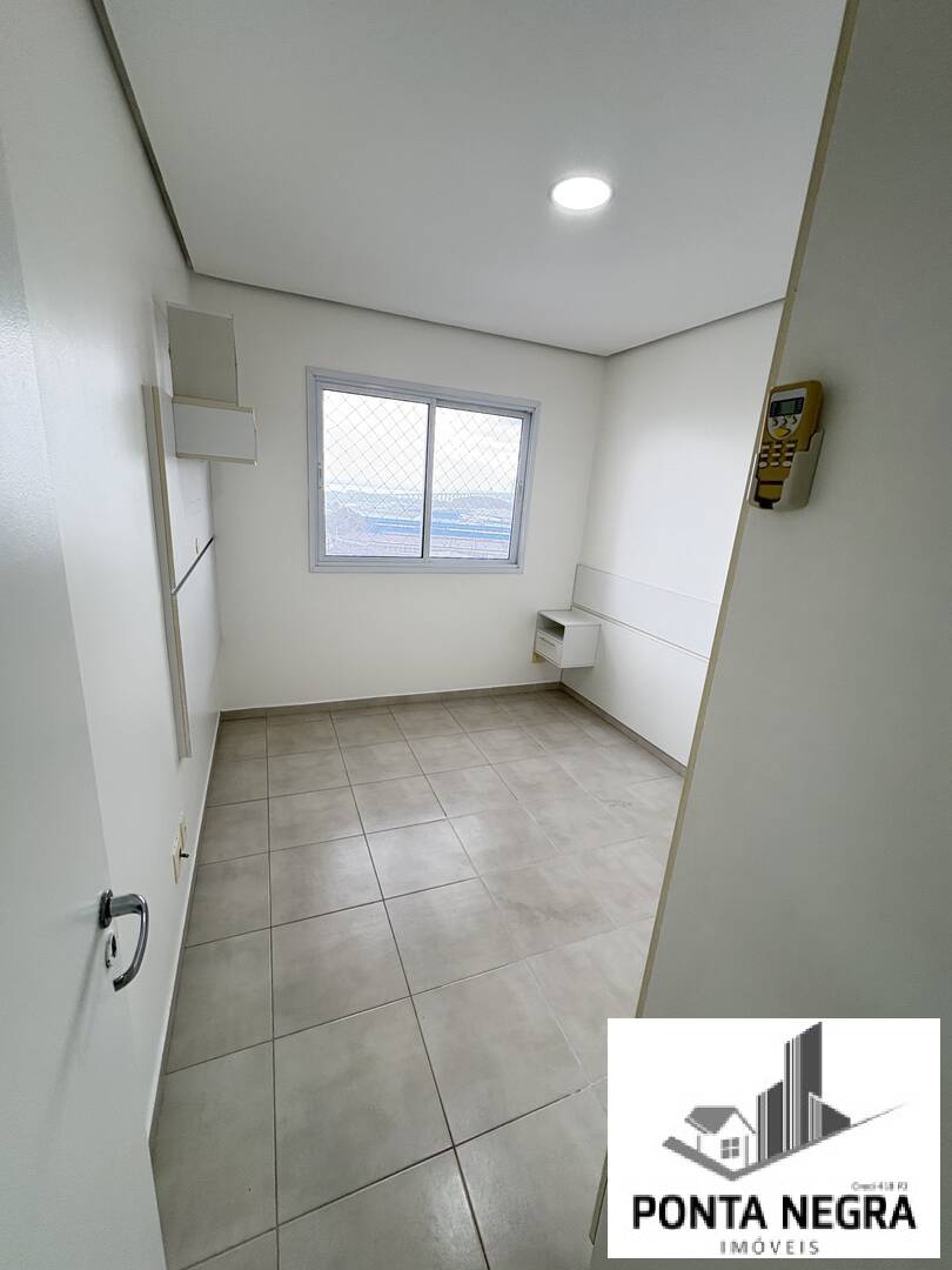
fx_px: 513
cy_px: 635
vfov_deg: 102.1
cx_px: 476
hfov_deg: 85.7
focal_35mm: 14
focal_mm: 2.22
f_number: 2.2
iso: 125
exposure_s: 1/99
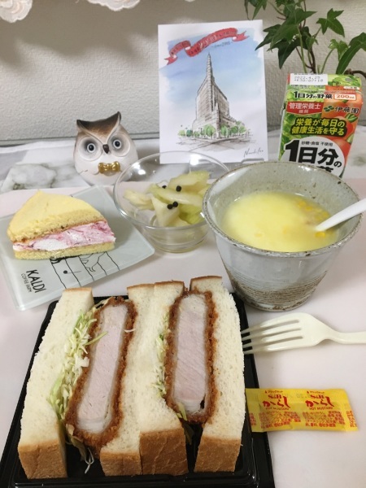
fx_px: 409
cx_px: 183
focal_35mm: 29
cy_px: 244
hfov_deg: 48.2
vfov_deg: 61.7
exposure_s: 1/30
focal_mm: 4.15
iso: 160
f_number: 2.2
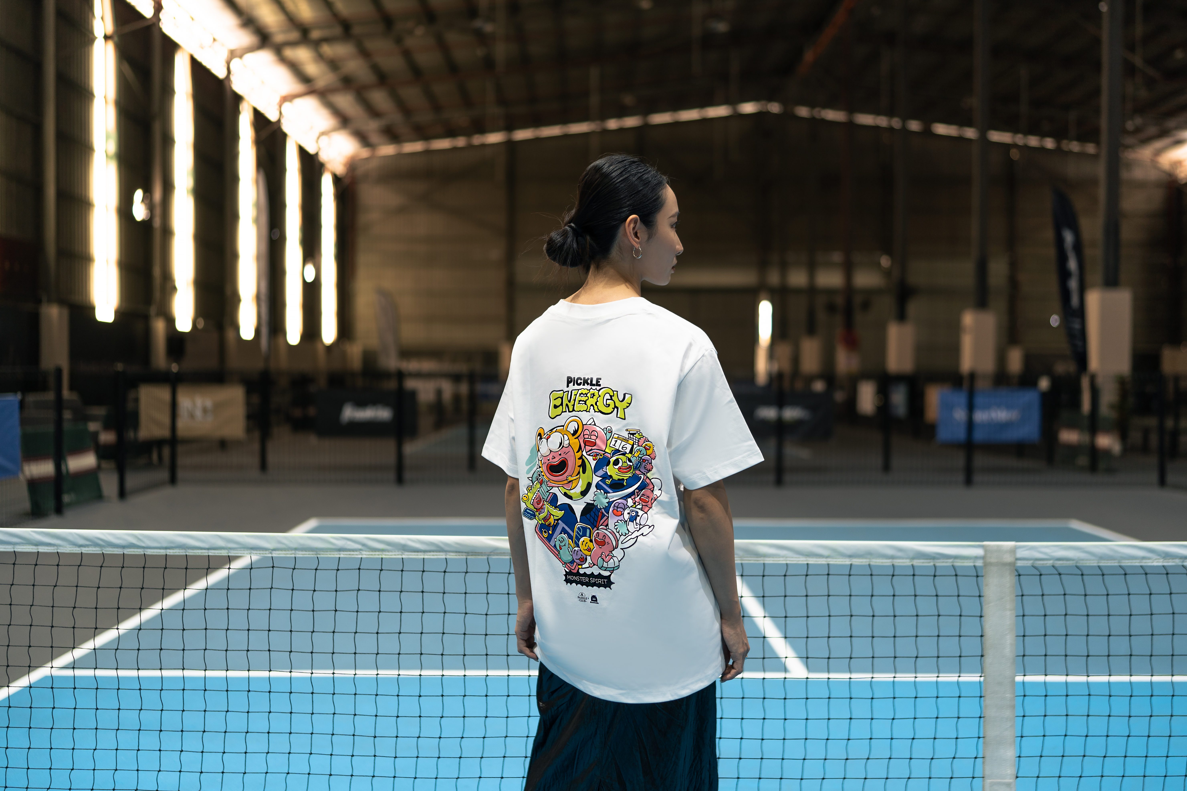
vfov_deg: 37.8
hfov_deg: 54.4
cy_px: 396
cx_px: 594
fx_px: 1154
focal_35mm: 35
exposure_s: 1/160
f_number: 1.4
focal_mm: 35
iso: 100
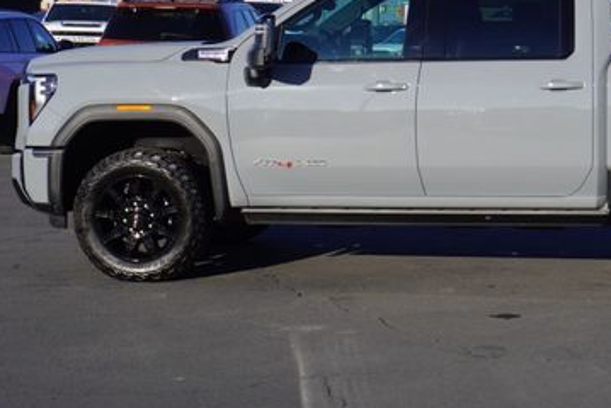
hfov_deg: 24.1
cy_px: 138
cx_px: 499
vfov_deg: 16.5
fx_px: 1408
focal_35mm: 83
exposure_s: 1/160
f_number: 11
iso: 100
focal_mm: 31
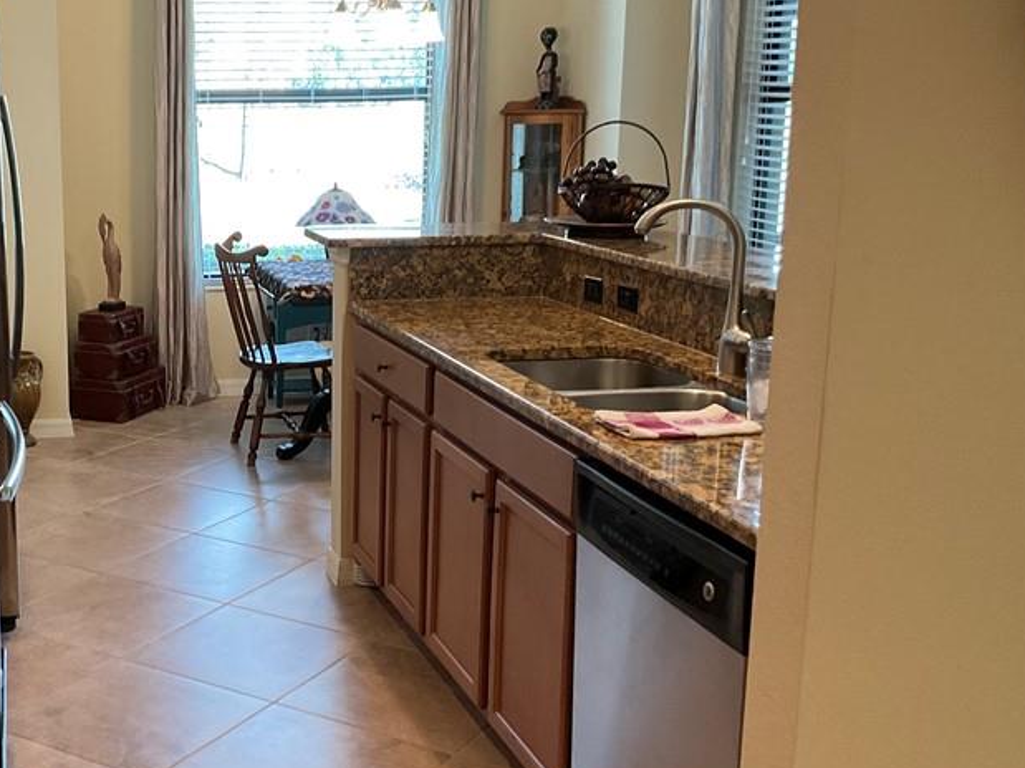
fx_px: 1421
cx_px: 229
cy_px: 394
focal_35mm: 48
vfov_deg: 30.3
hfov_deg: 38.4
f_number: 1.8
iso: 100
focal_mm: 3
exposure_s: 1/60
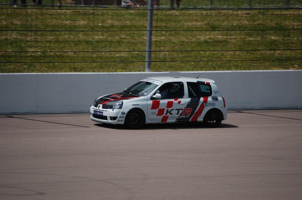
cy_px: 100
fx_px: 2513
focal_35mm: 300
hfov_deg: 6.9
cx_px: 151
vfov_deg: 4.6
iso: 400
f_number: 5.6
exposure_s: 1/1000
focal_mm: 200
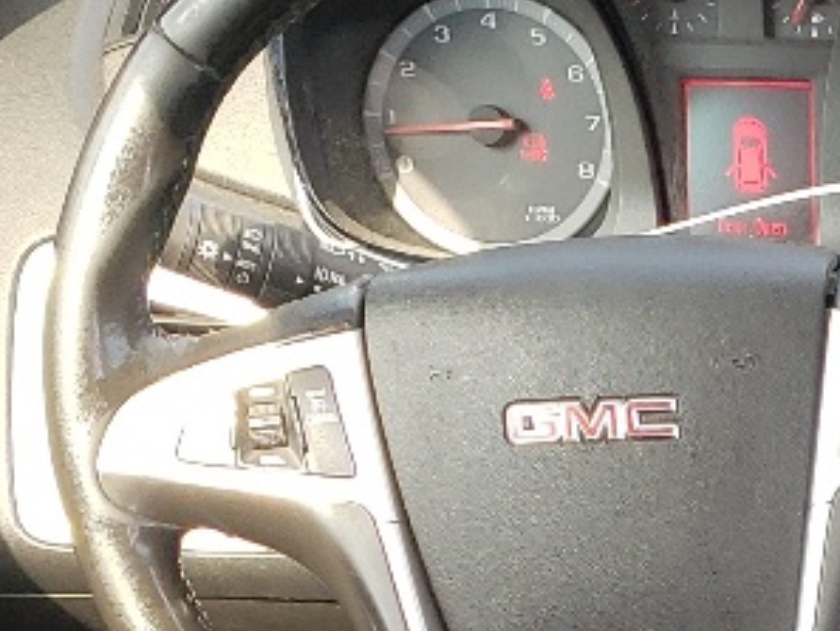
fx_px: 3399
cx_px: 1595
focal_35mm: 140
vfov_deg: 9.9
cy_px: 1245
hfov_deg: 12.6
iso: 50
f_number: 1.5
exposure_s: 1/167
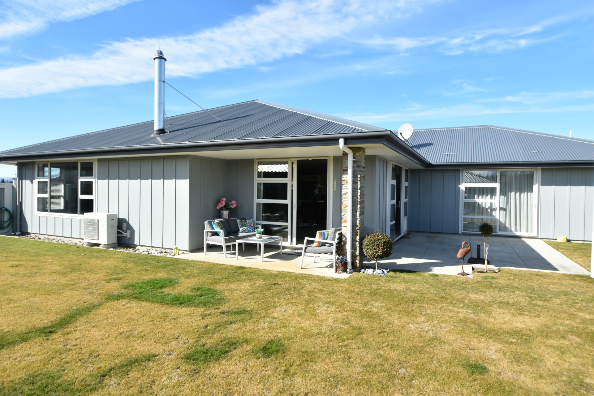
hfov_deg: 81.2
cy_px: 198
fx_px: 346
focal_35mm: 21
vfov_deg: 59.5
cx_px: 297
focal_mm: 14
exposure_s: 1/400
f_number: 10
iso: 200
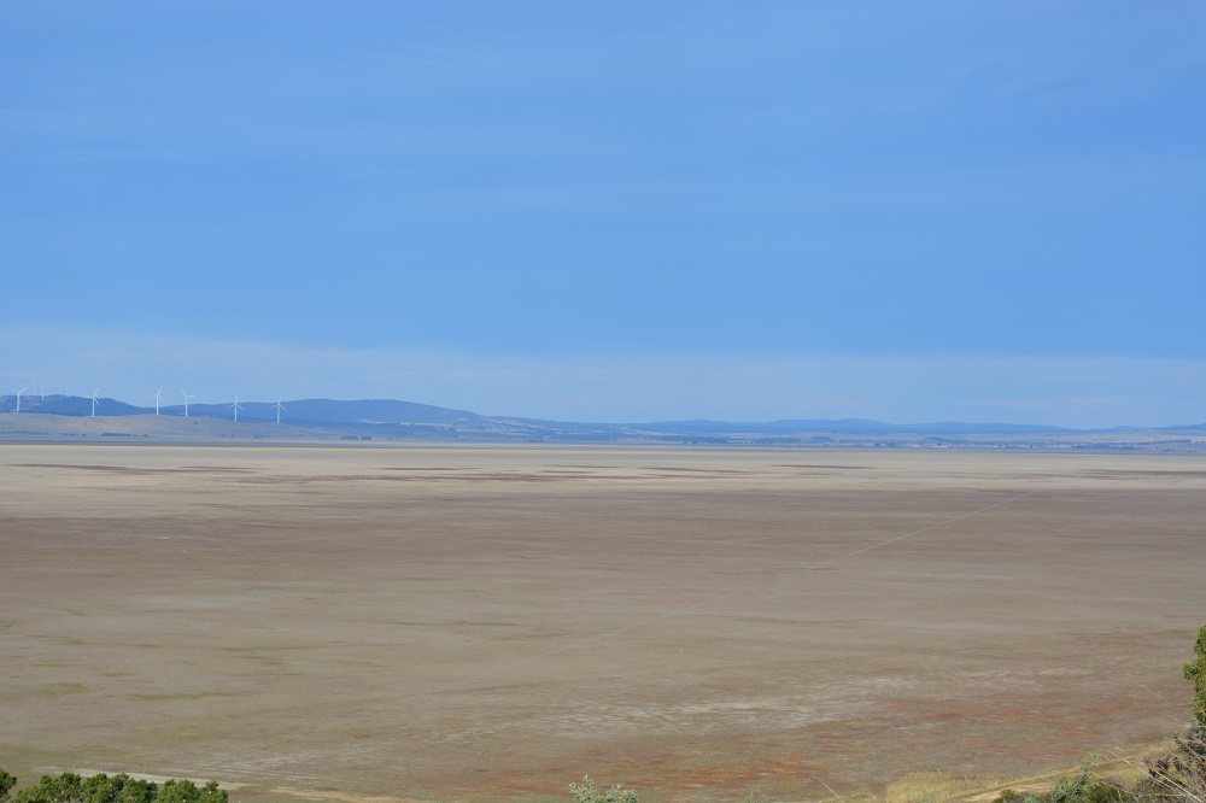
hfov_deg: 24.6
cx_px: 603
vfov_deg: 16.5
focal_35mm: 82
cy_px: 402
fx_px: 2763
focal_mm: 55
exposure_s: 1/250
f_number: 8
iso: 100
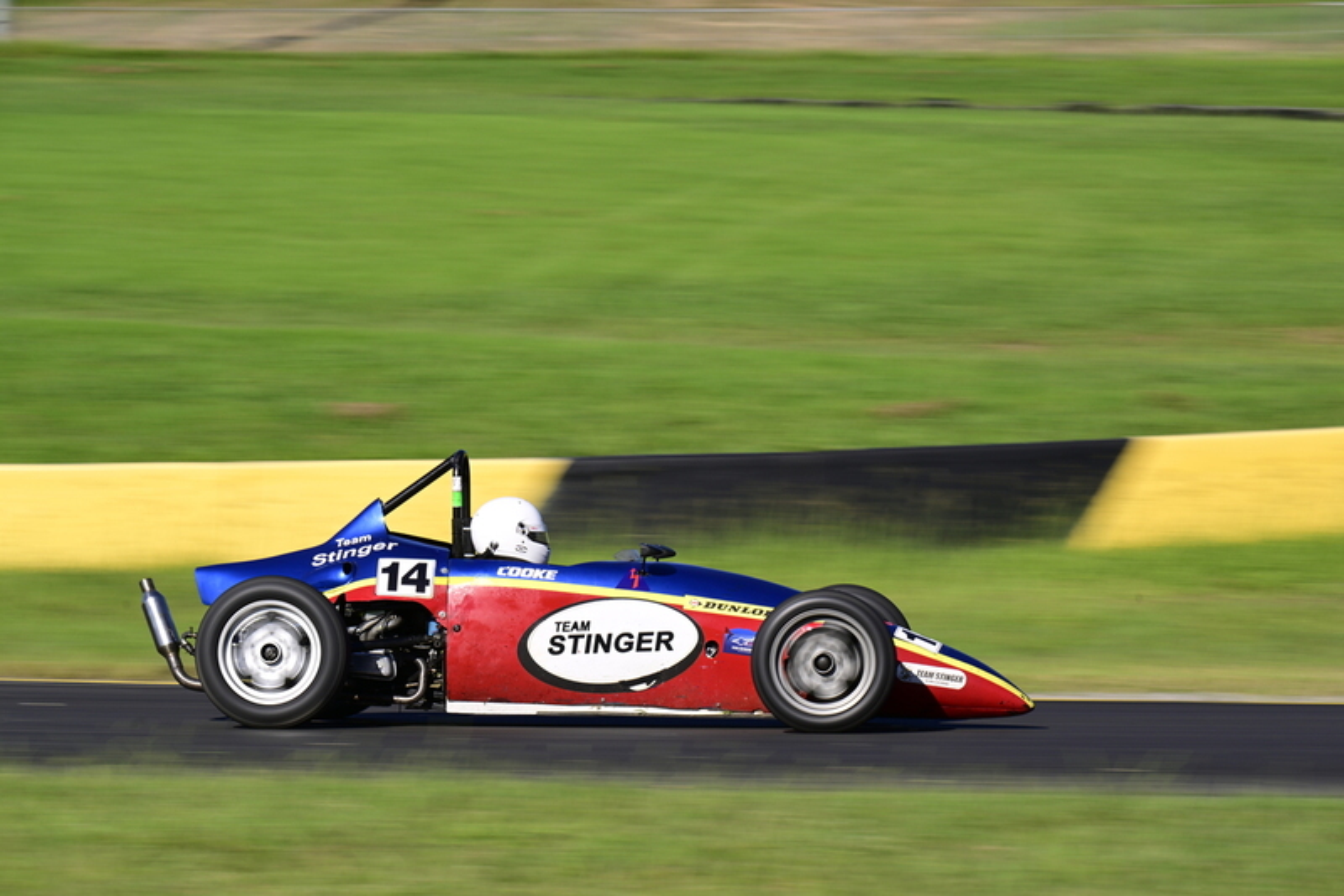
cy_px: 448
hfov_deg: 11.4
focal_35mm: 180
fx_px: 6718
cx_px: 672
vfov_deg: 7.6
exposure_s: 1/100
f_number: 11
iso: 64
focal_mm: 180
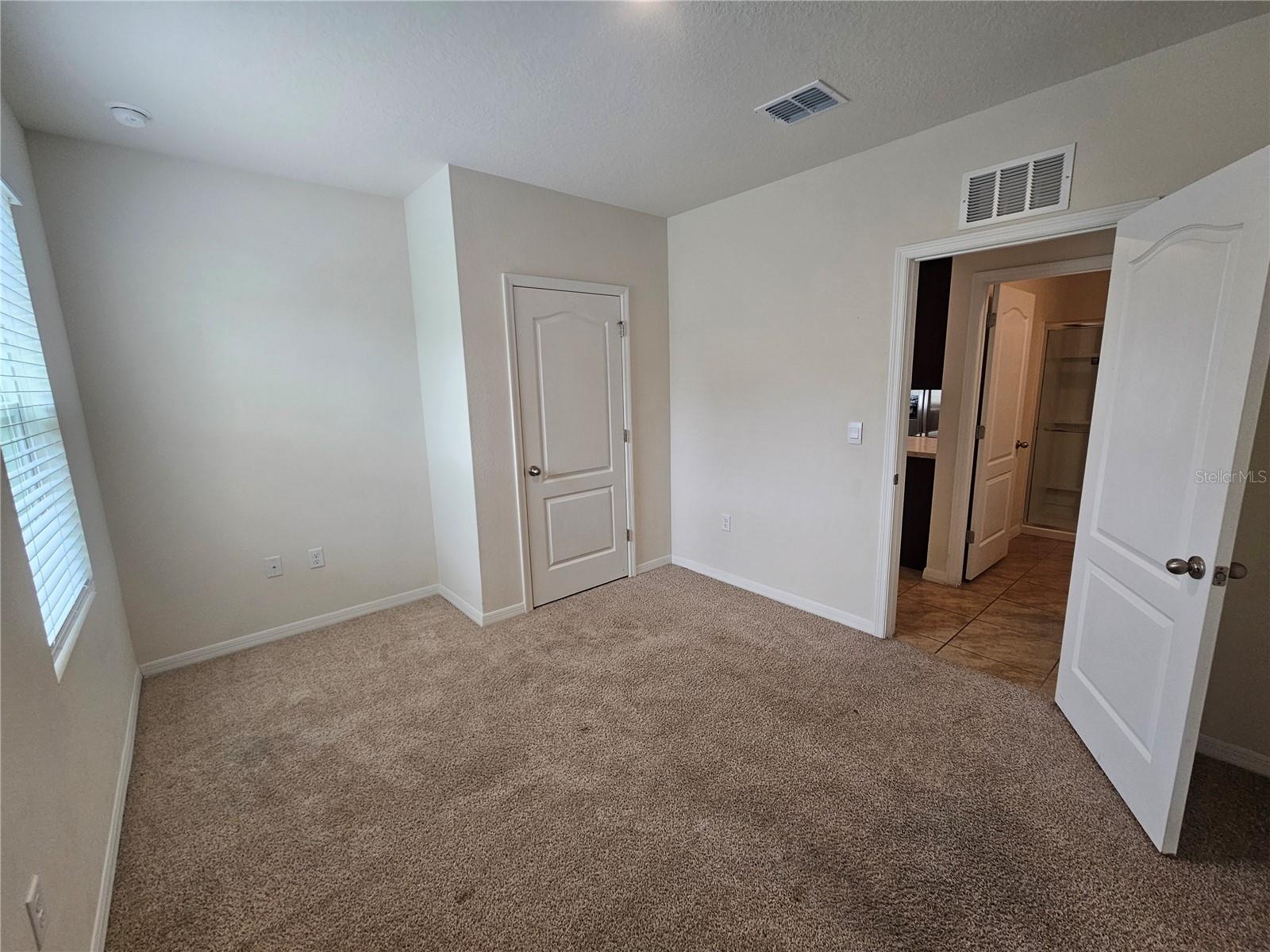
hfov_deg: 106.2
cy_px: 476
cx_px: 635
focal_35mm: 13
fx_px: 477
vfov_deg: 89.9
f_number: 2.2
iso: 80
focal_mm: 2.2
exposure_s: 1/60
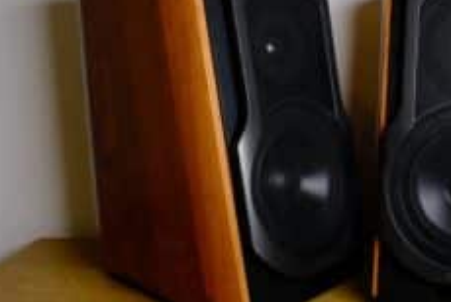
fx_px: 552
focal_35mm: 44
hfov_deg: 43.1
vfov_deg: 30.6
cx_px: 337
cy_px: 151
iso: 320
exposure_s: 1/25
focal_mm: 17
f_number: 8
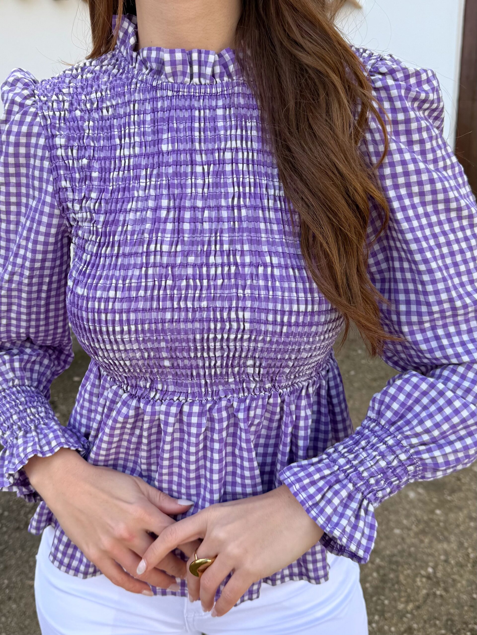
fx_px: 441
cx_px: 238
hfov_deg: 56.8
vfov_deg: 71.6
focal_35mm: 24
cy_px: 318
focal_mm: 6.76
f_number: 1.78
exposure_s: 1/920
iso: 80
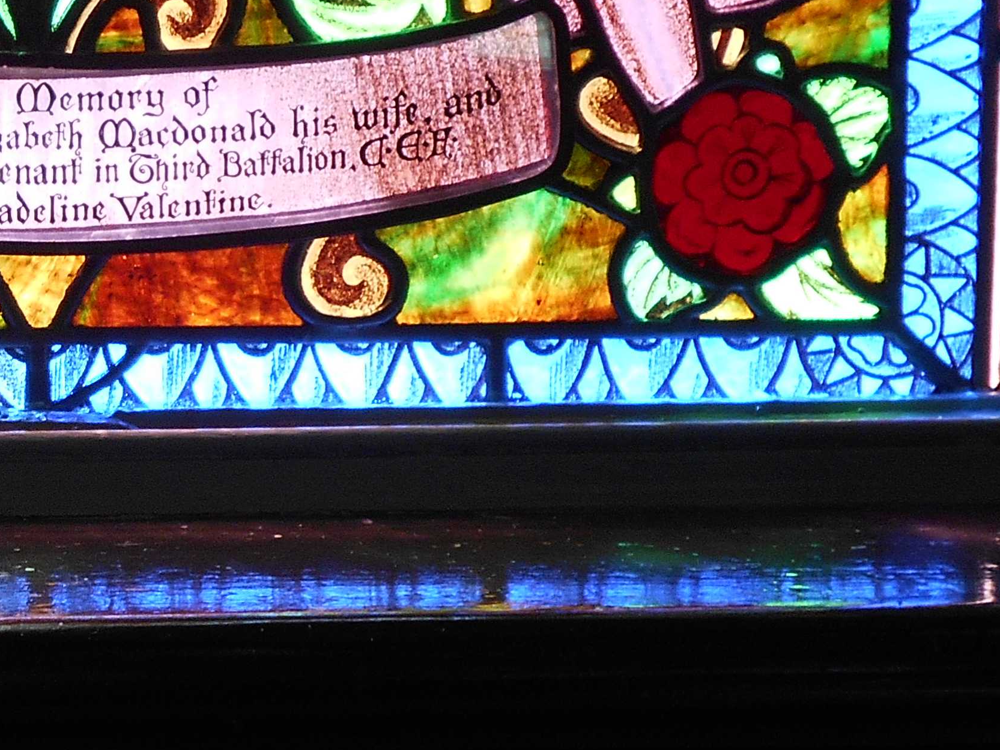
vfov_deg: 14.9
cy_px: 404
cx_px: -22
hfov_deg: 19.2
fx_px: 2860
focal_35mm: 99
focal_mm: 5.8
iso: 100
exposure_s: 1/30
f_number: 3.6
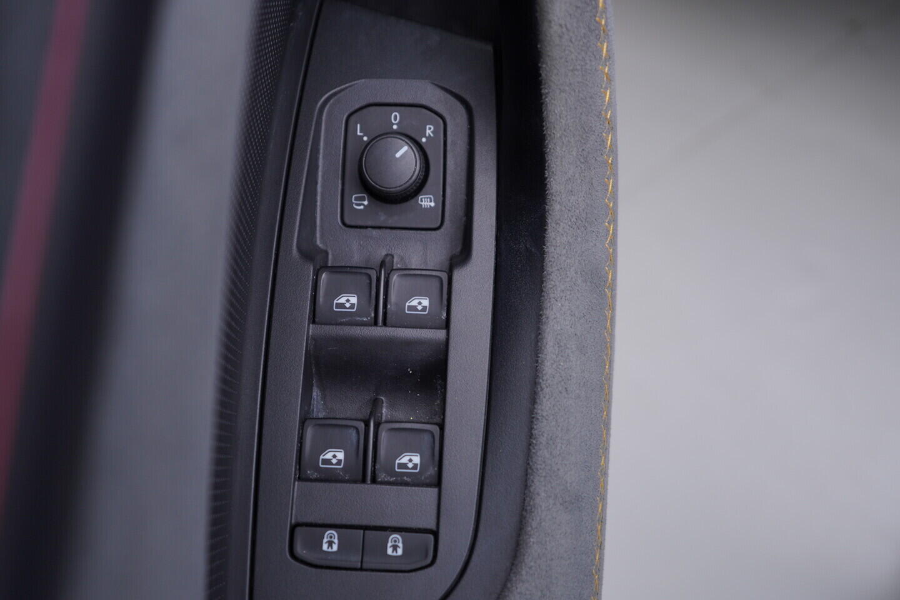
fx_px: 900
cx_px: 450
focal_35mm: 36
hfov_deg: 53.1
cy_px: 300
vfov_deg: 36.9
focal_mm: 24
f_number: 3.2
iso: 125
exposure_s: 1/50
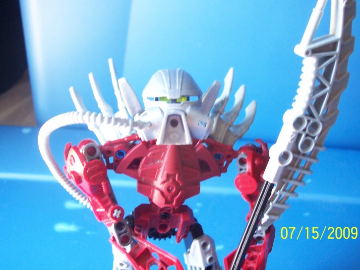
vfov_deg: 33.6
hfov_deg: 43.9
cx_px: 181
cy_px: 122
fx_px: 447
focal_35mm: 43
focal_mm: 8
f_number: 3.4
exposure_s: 1/4
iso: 200
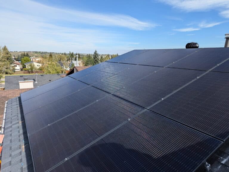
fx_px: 159
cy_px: 86
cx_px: 114
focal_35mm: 24
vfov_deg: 56.9
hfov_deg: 71.5
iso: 45
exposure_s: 1/1397
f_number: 1.9
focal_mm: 6.8
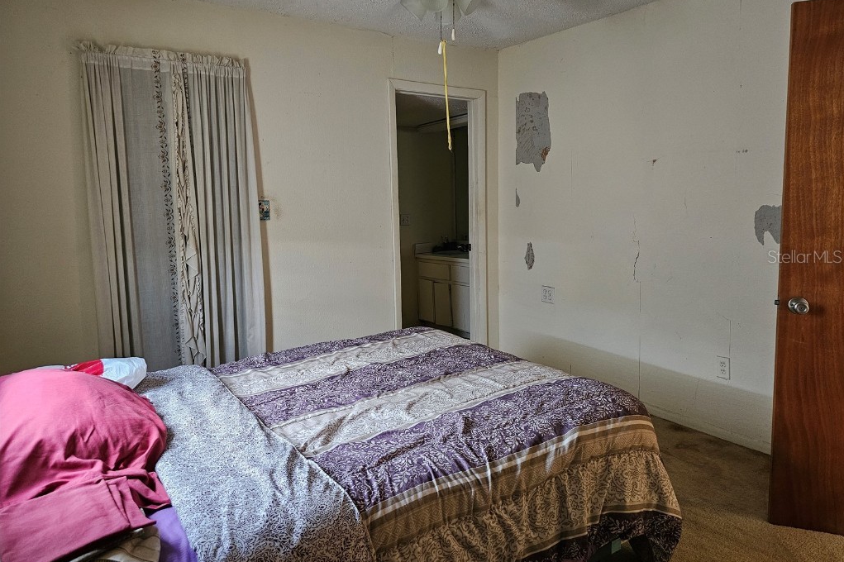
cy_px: 256
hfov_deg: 73.8
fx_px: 562
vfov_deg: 53.0
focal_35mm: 24
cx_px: 422
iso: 640
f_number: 1.7
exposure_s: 1/40
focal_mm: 6.3
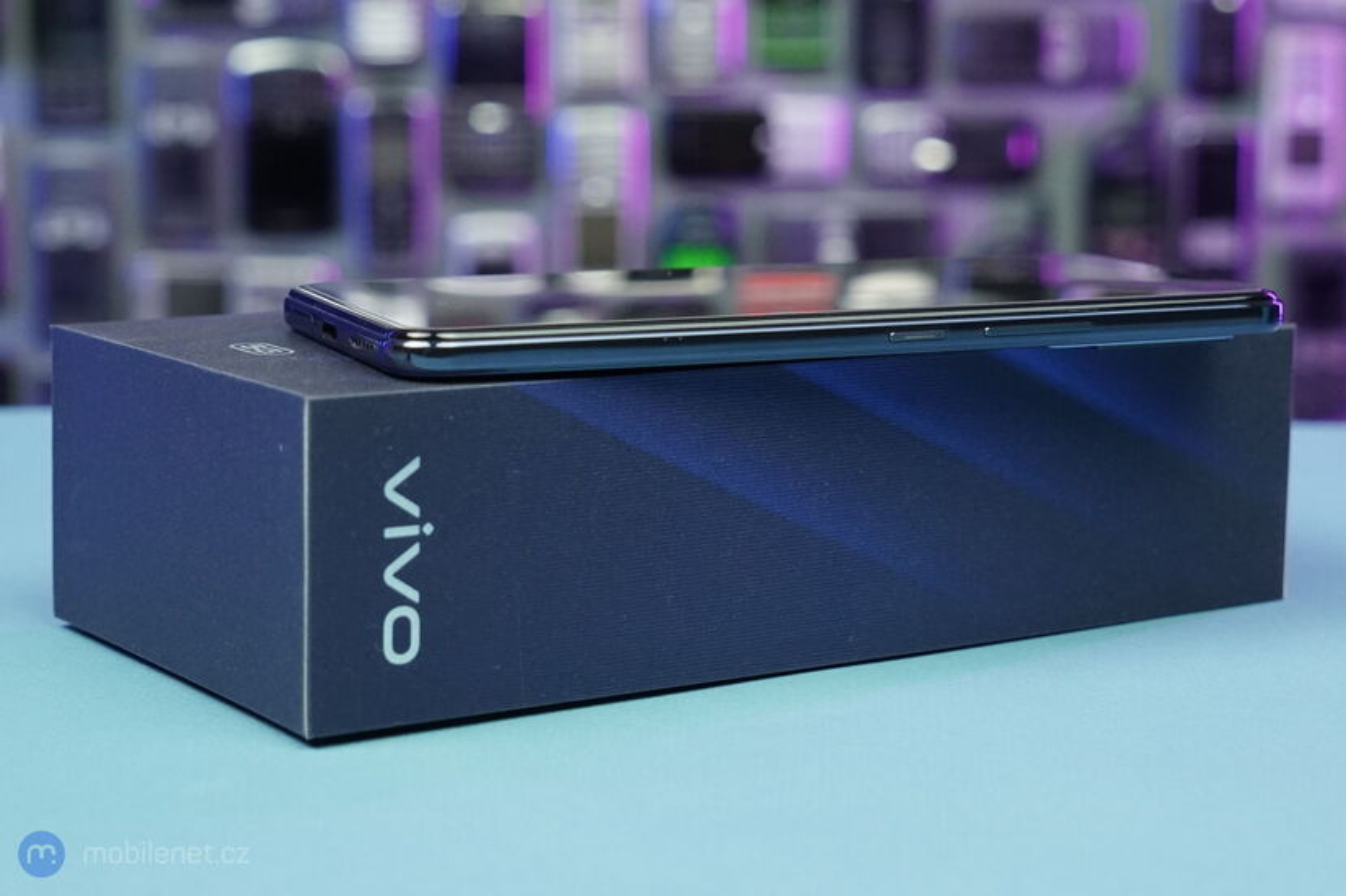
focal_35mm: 49
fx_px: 1831
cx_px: 673
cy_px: 448
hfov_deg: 40.4
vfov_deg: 27.5
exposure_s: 1/200
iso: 3200
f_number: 6.3
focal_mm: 49
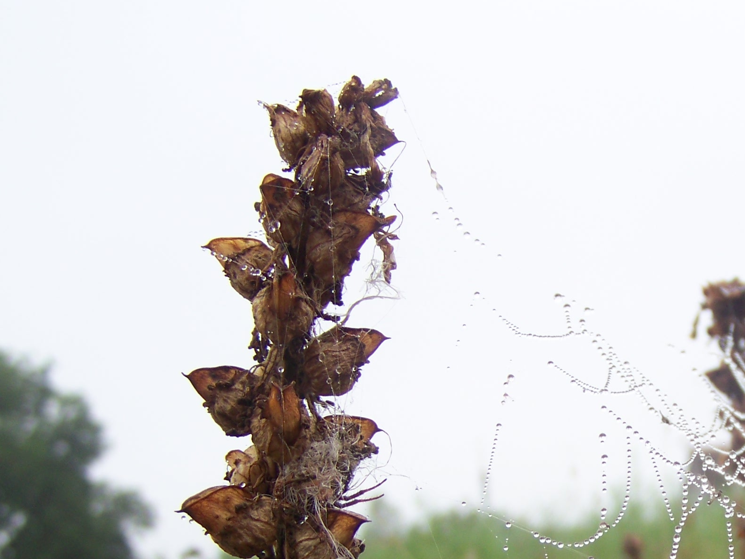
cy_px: 452
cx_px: 702
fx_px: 1592
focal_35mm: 74
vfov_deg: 19.7
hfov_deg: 25.3
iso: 64
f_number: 2.8
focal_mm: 6.3
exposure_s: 1/250
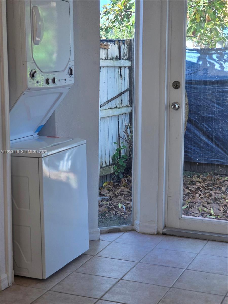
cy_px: 152
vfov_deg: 28.2
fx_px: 606
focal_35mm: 69
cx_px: 114
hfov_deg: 21.3
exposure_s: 1/120
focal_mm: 7
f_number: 2.4
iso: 125
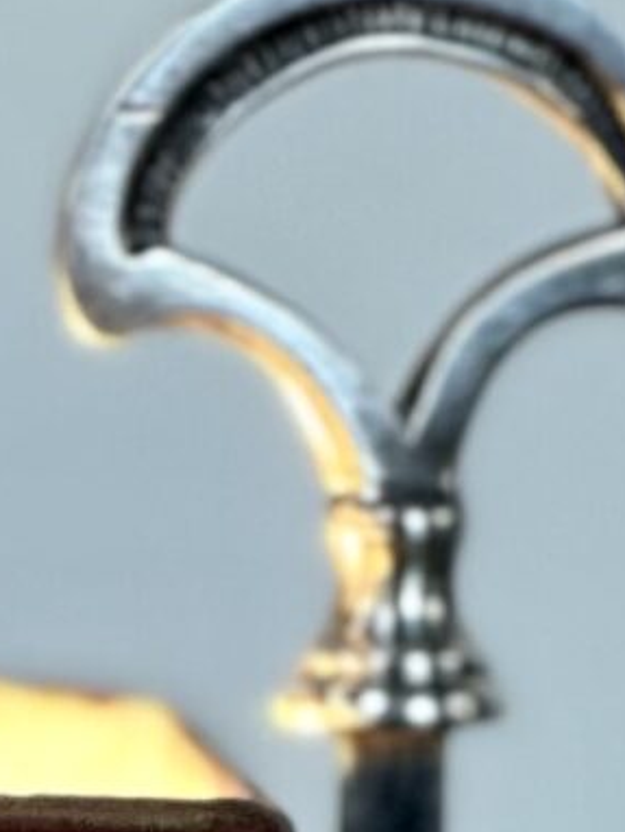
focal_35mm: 516
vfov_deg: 3.7
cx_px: -616
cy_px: 2662
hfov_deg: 2.9
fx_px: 12408
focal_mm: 9
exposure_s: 1/100
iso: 64
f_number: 2.8
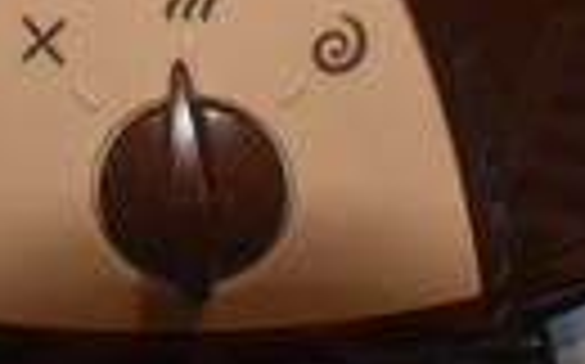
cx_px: 207
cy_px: -499
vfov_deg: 9.1
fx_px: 2055
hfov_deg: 16.2
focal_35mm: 129
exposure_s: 1/30
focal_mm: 18
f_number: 5.6
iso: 200
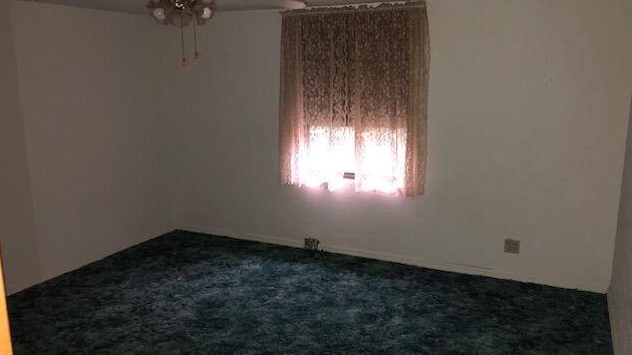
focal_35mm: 31
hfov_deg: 62.6
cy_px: 186
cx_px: 319
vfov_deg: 37.7
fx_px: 519
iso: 125
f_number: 1.8
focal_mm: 3.99
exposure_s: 1/12
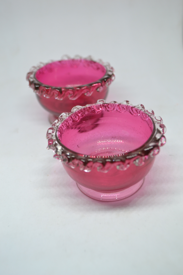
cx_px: 92
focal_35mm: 39
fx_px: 297
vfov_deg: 49.5
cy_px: 138
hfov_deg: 34.2
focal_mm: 26
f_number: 4.2
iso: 400
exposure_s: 1/60
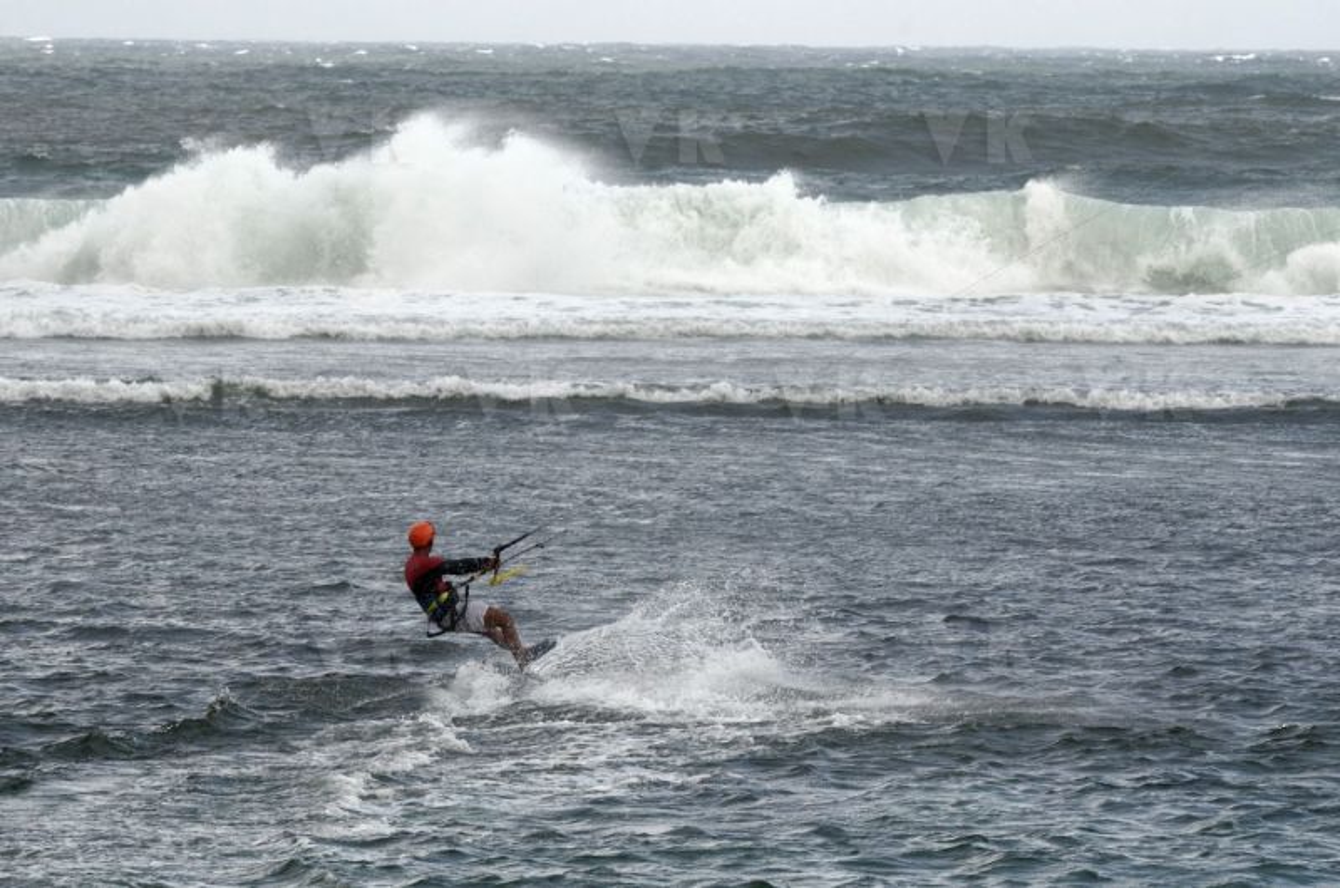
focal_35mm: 300
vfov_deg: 4.6
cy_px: 444
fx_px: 11144
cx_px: 670
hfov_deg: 6.9
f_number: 11
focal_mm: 200
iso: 200
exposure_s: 1/800
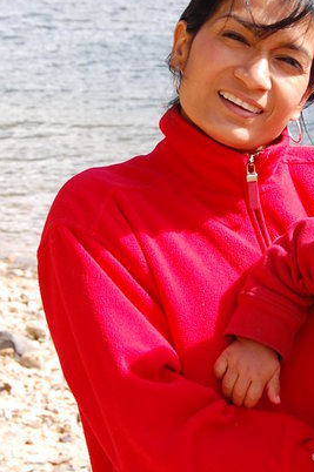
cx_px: 268
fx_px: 2007
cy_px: 191
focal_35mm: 153
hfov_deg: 8.9
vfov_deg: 13.4
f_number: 9
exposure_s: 1/320
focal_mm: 40
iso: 400
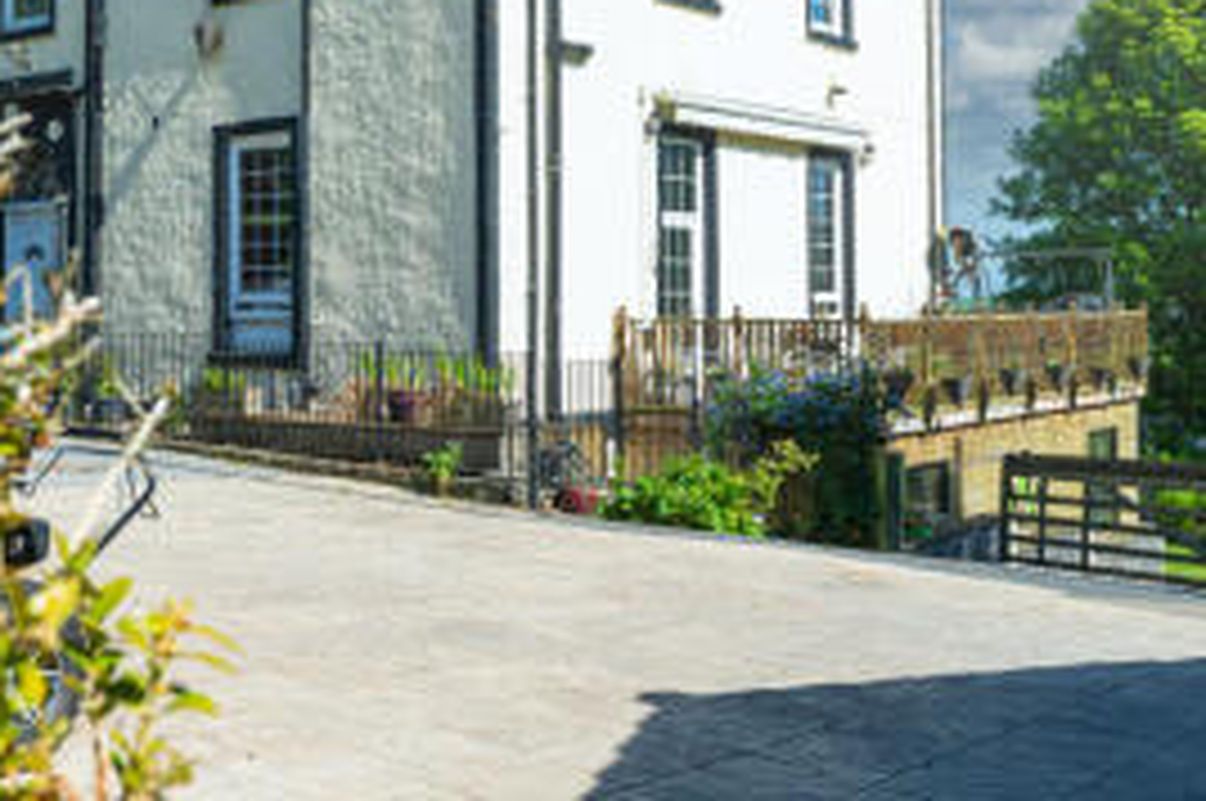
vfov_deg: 27.7
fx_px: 1606
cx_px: 418
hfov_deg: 40.7
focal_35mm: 48
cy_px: 218
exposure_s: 1/100
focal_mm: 27
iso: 160
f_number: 9
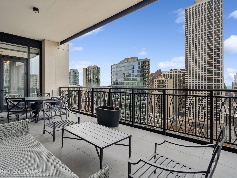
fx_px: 123
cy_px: 89
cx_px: 117
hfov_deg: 87.8
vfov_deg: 71.6
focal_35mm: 18
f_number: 7.1
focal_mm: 16
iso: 320
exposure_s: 1/250
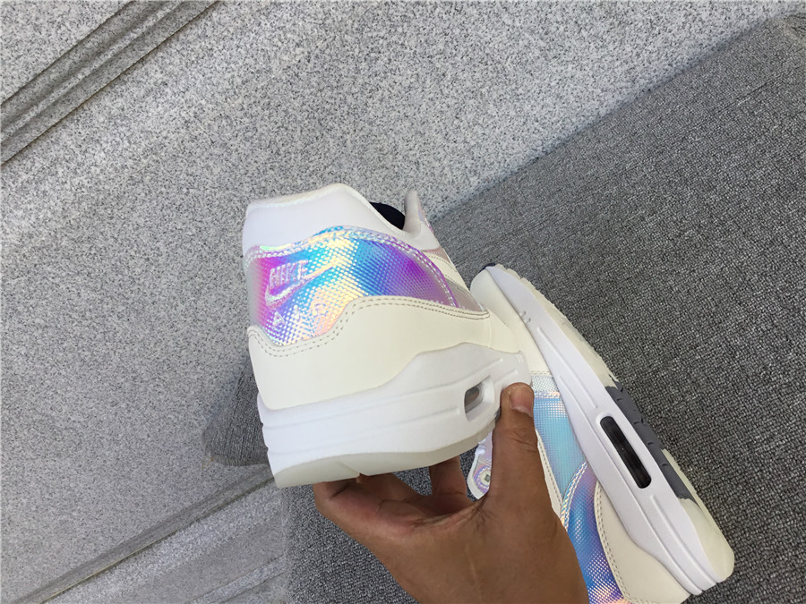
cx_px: 403
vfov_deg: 45.4
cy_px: 302
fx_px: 722
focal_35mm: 31
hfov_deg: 58.4
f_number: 2.4
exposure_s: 1/229
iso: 25
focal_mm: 3.3
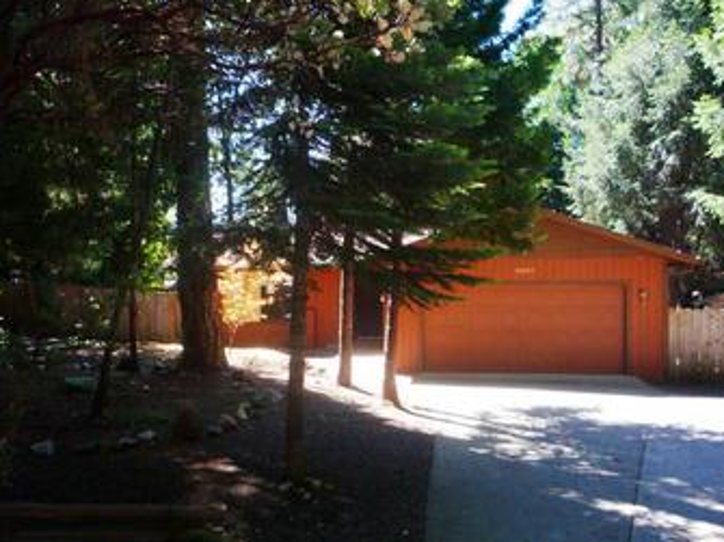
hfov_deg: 58.4
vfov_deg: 45.4
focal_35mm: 31
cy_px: 266
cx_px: 370
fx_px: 648
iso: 100
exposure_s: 1/100
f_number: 3.5
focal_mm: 5.2
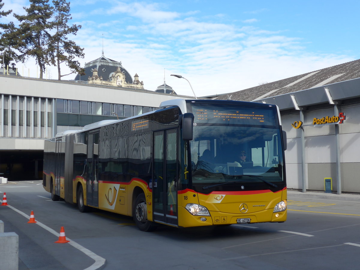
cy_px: 135
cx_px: 180
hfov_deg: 36.8
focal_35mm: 52
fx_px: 541
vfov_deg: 28.0
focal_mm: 10.7
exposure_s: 1/800
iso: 80
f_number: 3.3
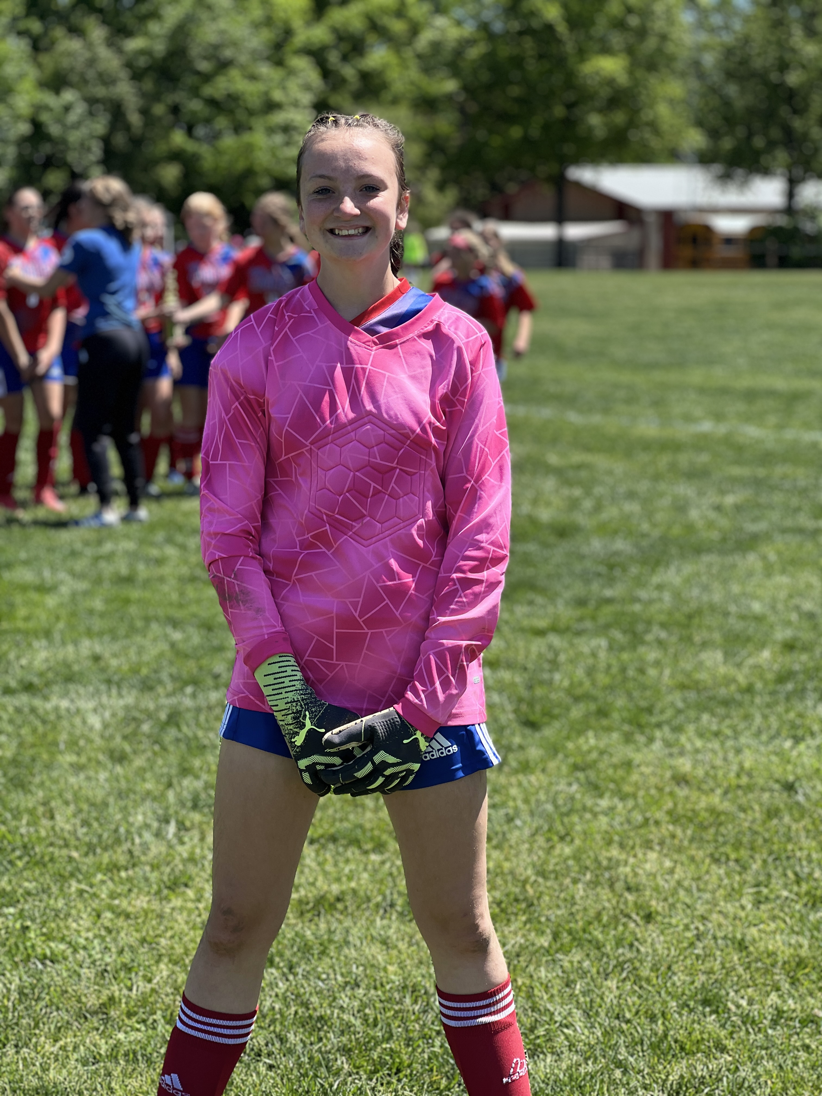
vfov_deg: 25.3
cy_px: 548
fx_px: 2438
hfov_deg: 19.1
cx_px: 411
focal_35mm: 77
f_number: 2.8
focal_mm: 9
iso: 32
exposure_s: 1/471
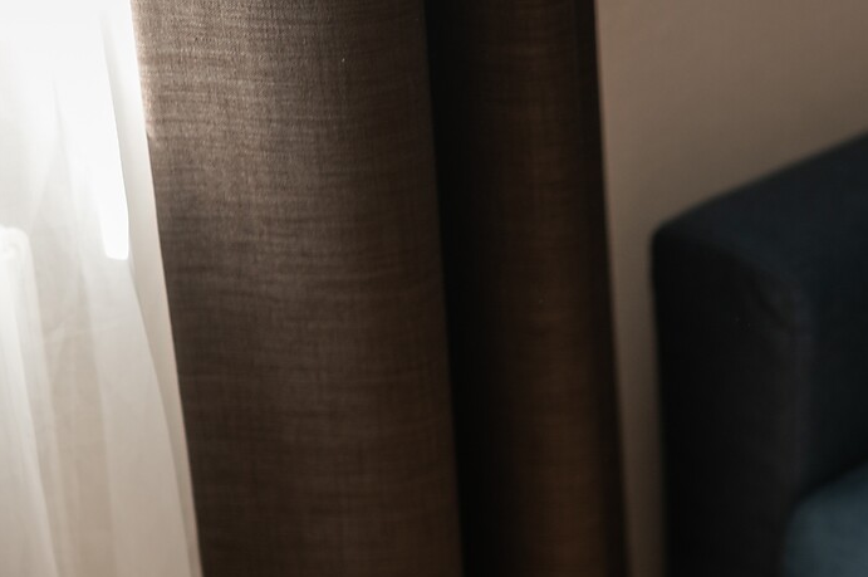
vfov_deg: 9.7
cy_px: 682
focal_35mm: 139
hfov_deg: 14.4
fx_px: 3347
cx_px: 961
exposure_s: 1/125
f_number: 1.4
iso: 64
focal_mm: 50
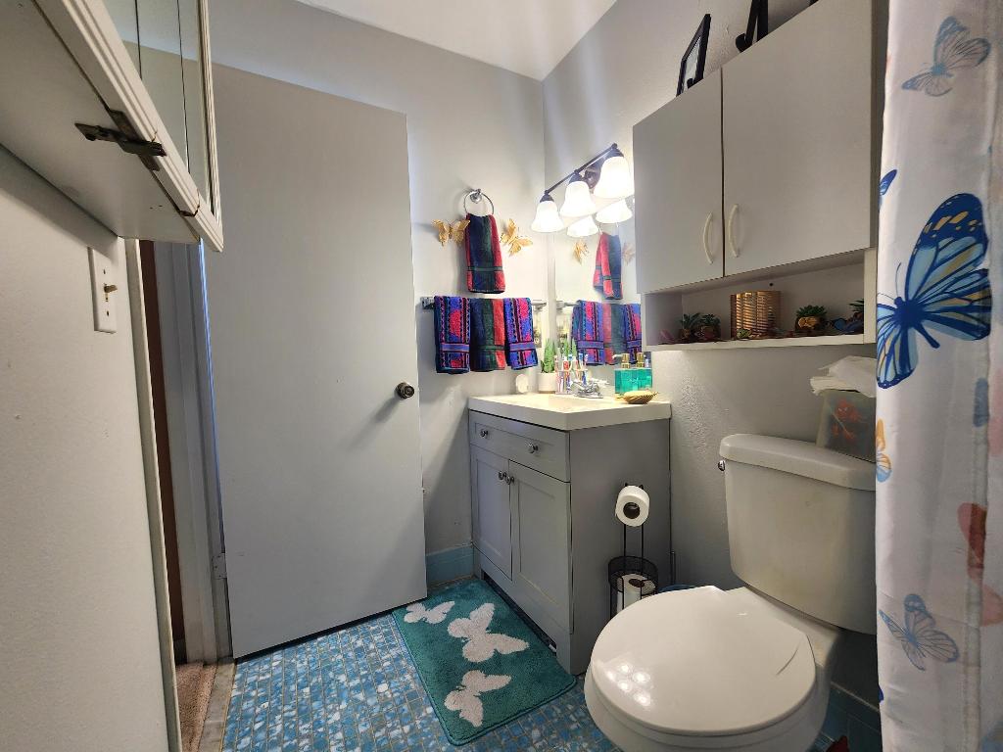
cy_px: 376
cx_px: 502
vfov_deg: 89.9
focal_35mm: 13
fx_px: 377
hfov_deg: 106.2
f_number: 2.2
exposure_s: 1/60.2
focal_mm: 2.2
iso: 100
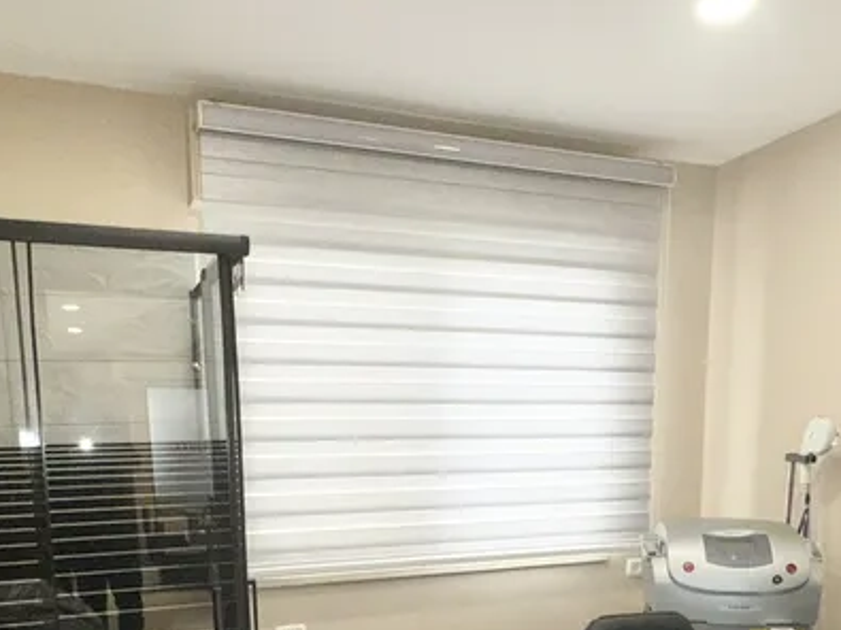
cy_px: 560
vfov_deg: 39.0
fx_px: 826
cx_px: 400
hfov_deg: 53.9
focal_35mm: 34
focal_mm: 2.22
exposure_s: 1/122
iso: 32
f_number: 2.2
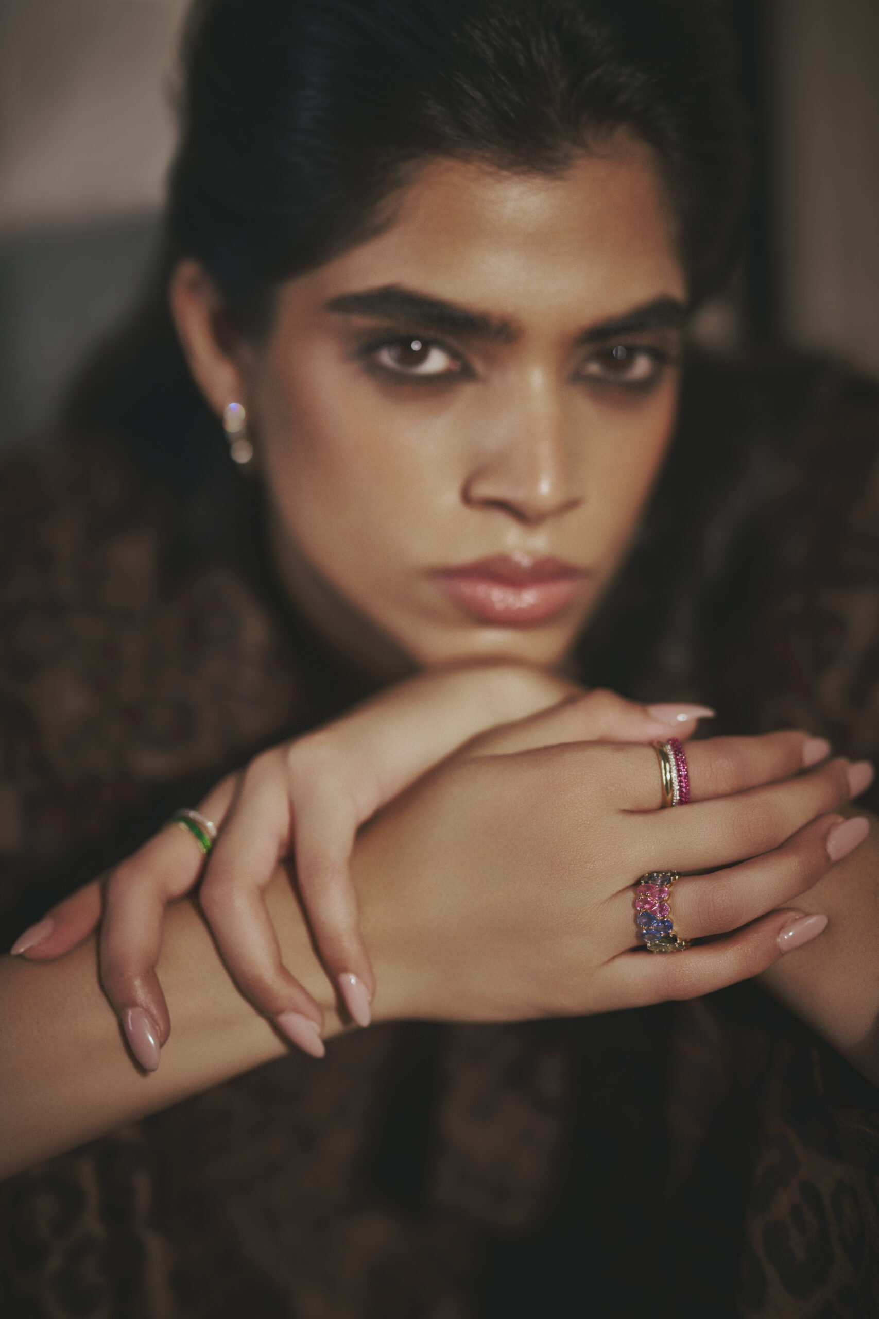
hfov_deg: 16.1
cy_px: 660
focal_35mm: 85
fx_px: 3112
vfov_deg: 23.9
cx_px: 440
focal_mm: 85
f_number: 1.4
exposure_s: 1/1000
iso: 500
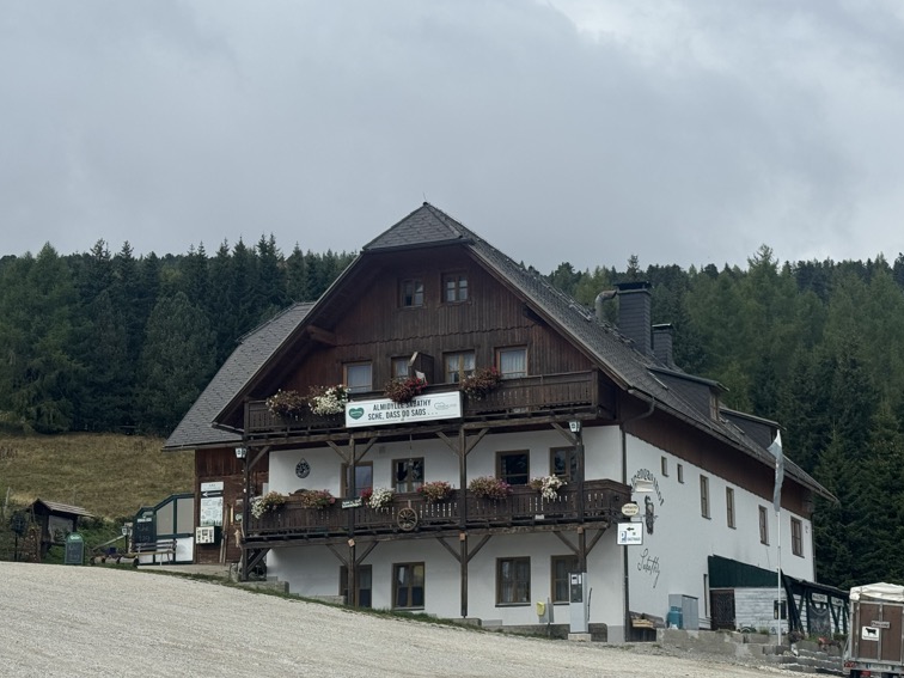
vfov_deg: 22.6
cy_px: 373
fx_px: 1697
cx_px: 526
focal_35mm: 65
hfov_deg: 29.8
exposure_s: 1/4608
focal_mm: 6.76
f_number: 1.78
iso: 64
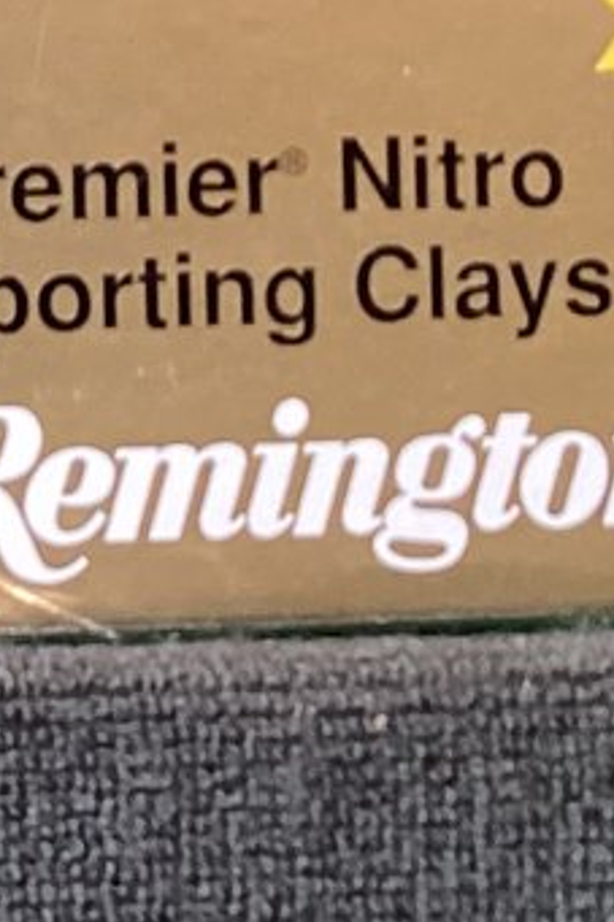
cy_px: 345
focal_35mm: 143
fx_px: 3662
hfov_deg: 8.7
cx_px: -889
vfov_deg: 14.3
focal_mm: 3.3
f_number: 2.4
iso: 125
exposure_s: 1/50
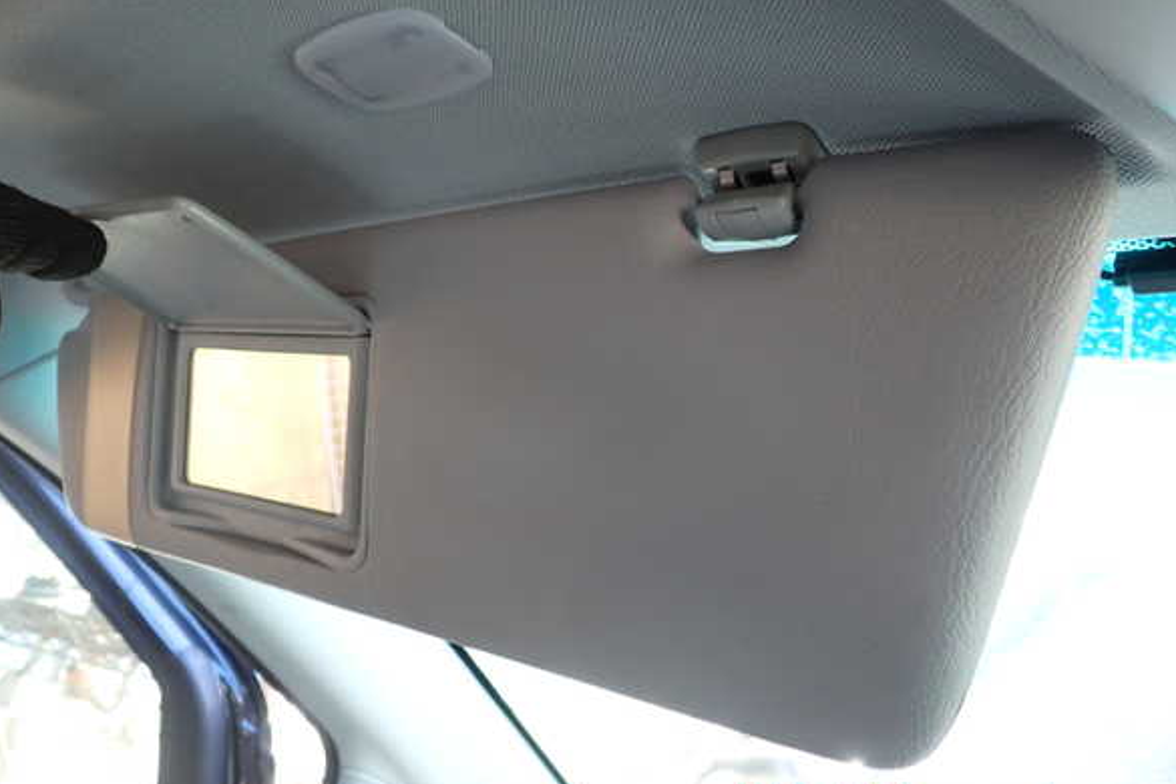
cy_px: 382
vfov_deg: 41.1
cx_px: 597
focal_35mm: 32
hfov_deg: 58.7
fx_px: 1045
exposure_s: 1/60
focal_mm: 5.4
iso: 160
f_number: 2.3
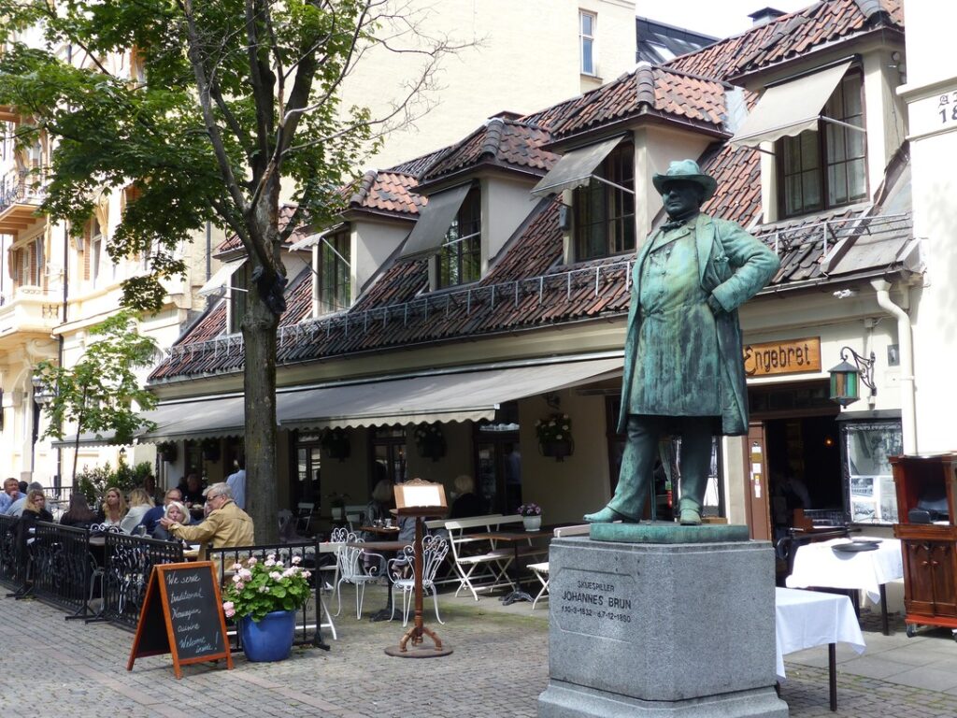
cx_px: 478
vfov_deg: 34.3
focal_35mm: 42
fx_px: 1161
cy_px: 359
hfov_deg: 44.8
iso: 100
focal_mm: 7.6
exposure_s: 1/200
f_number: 4
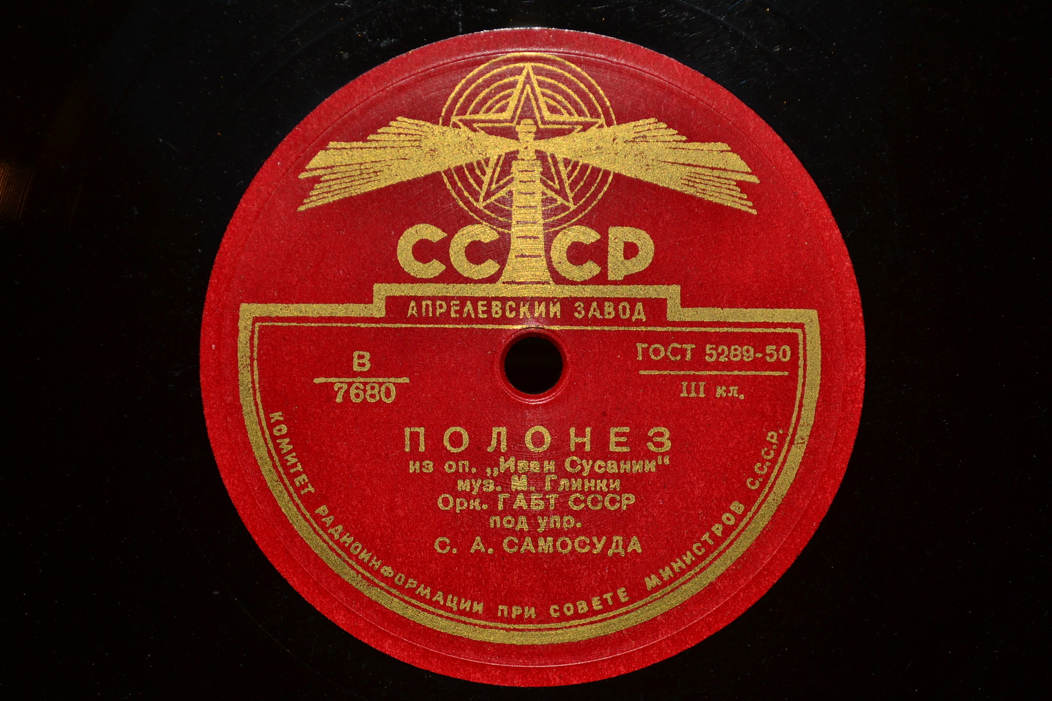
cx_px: 526
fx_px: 2410
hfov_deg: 24.6
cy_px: 350
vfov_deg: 16.6
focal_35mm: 82
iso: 100
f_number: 6.3
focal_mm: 55
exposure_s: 1/200
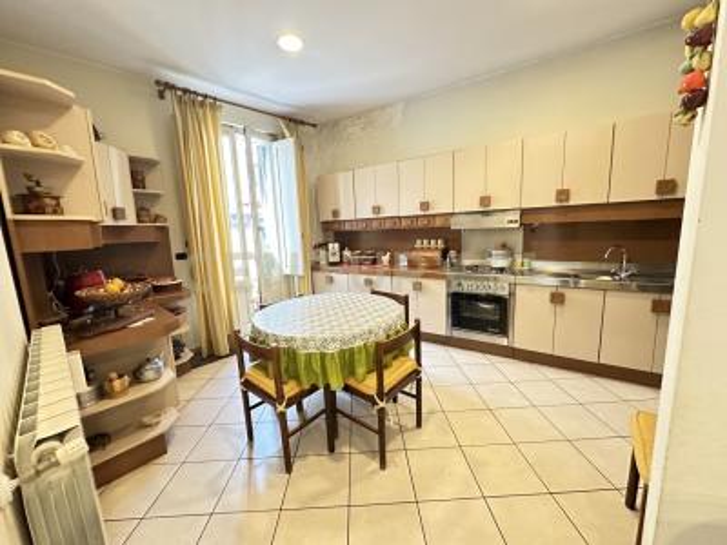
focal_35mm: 14
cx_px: 364
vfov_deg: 85.7
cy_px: 272
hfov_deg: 102.1
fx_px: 294
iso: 800
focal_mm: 2.22
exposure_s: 1/50
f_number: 2.2
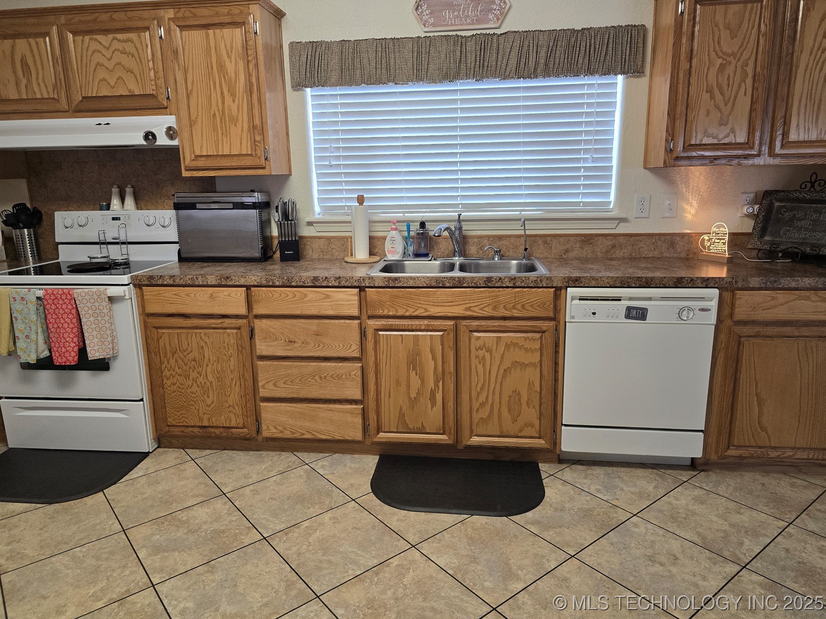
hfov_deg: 71.6
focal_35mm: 24
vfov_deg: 56.8
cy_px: 299
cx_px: 398
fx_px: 573
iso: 250
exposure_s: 1/120
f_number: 1.7
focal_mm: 6.3
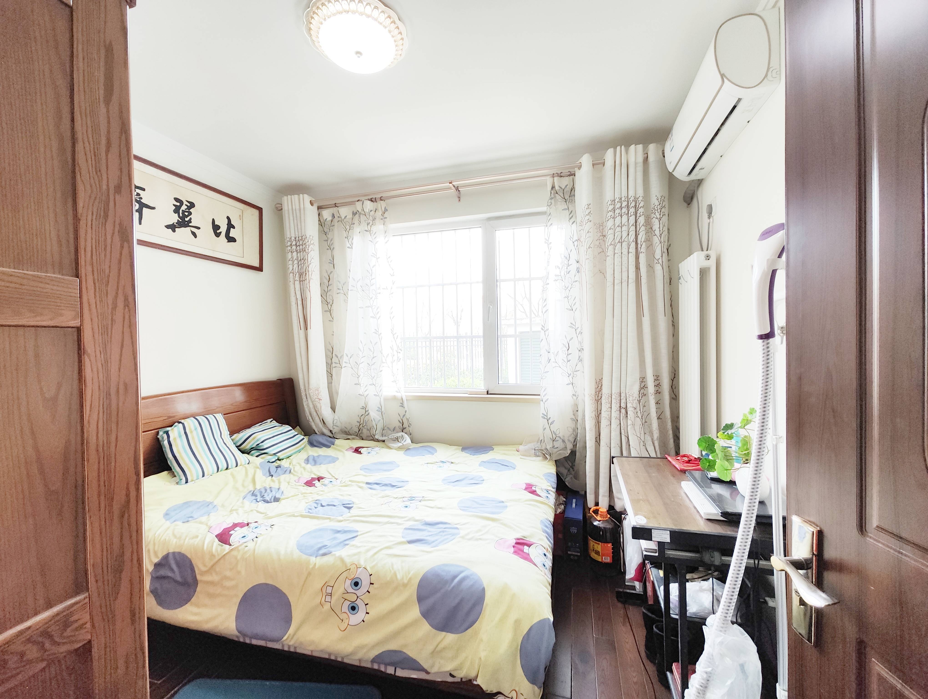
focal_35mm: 14
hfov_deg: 102.0
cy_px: 350
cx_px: 464
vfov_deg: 85.8
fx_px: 376
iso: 156
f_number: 2.2
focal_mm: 2.16
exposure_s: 1/33.3
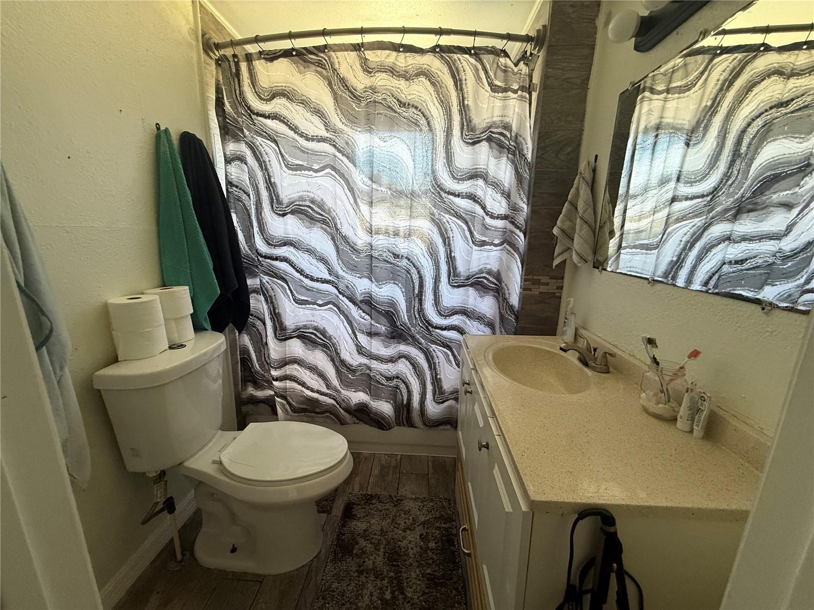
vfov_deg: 85.7
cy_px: 305
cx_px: 407
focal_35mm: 14
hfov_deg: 102.1
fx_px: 329
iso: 320
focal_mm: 2.22
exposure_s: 1/62
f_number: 2.2
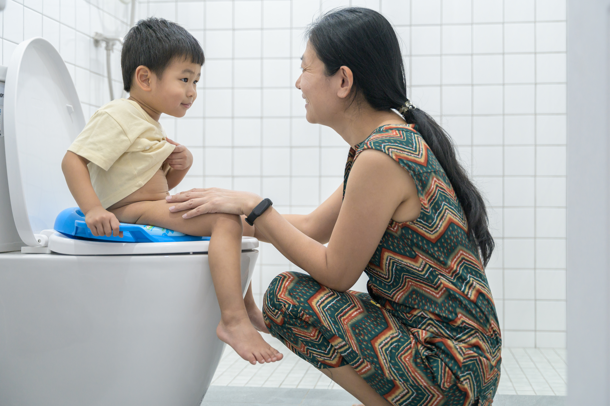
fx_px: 796
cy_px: 203
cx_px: 305
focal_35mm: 47
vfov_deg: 28.6
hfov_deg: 41.9
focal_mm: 47
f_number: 2.8
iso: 640
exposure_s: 1/125
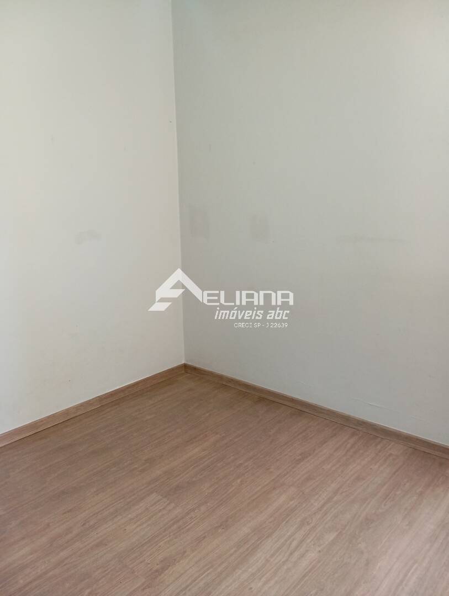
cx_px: 224
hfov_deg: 49.8
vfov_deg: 63.4
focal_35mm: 28
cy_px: 298
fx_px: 483
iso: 785
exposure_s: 1/30
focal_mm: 4.22
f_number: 1.8
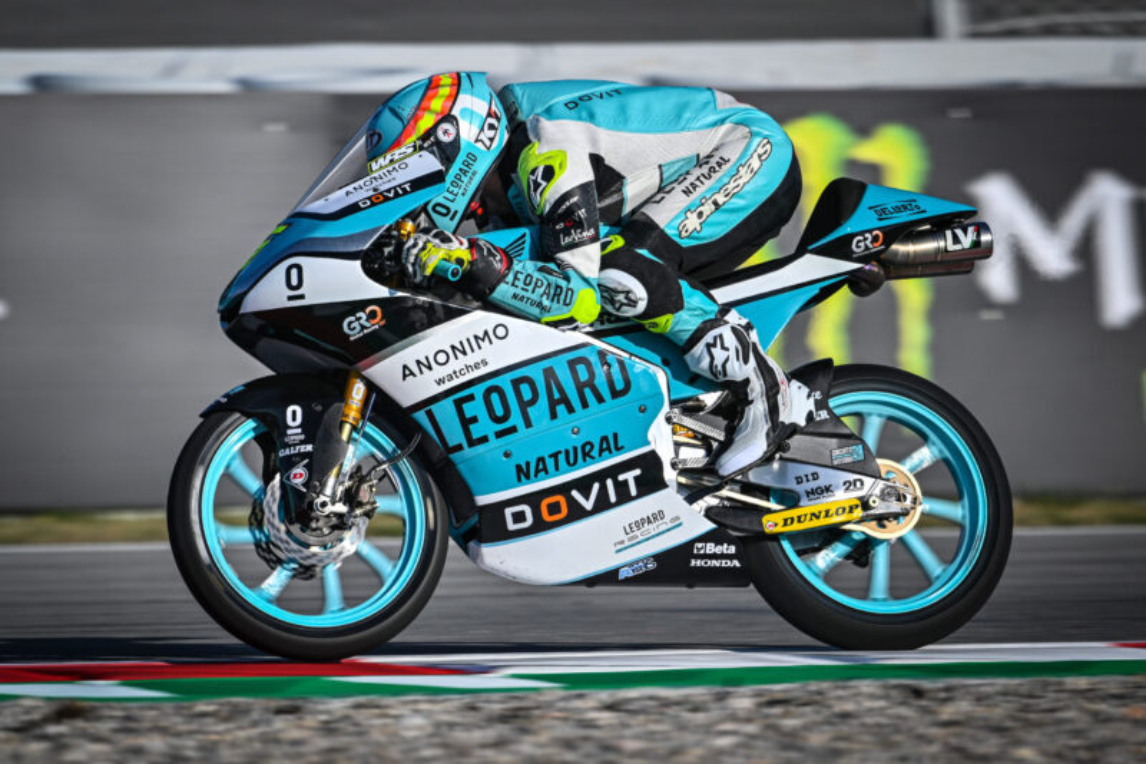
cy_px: 382
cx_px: 573
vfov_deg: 2.3
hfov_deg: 3.4
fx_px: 19095
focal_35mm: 600
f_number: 4.5
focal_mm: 400
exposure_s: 1/1000
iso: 64
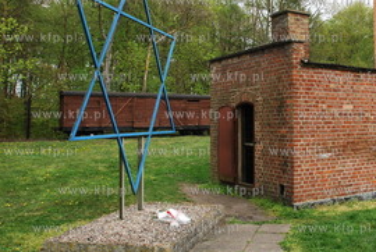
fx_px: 395
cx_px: 276
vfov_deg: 35.2
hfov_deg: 49.2
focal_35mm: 38
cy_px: 96
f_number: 6.3
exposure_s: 1/80
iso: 100
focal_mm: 17
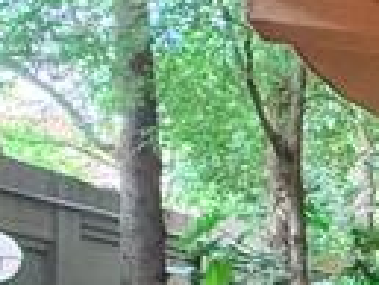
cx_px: 817
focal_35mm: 87
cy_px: 347
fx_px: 953
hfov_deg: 15.9
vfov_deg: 16.3
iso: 400
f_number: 2.2
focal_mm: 2.22
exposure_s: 1/67
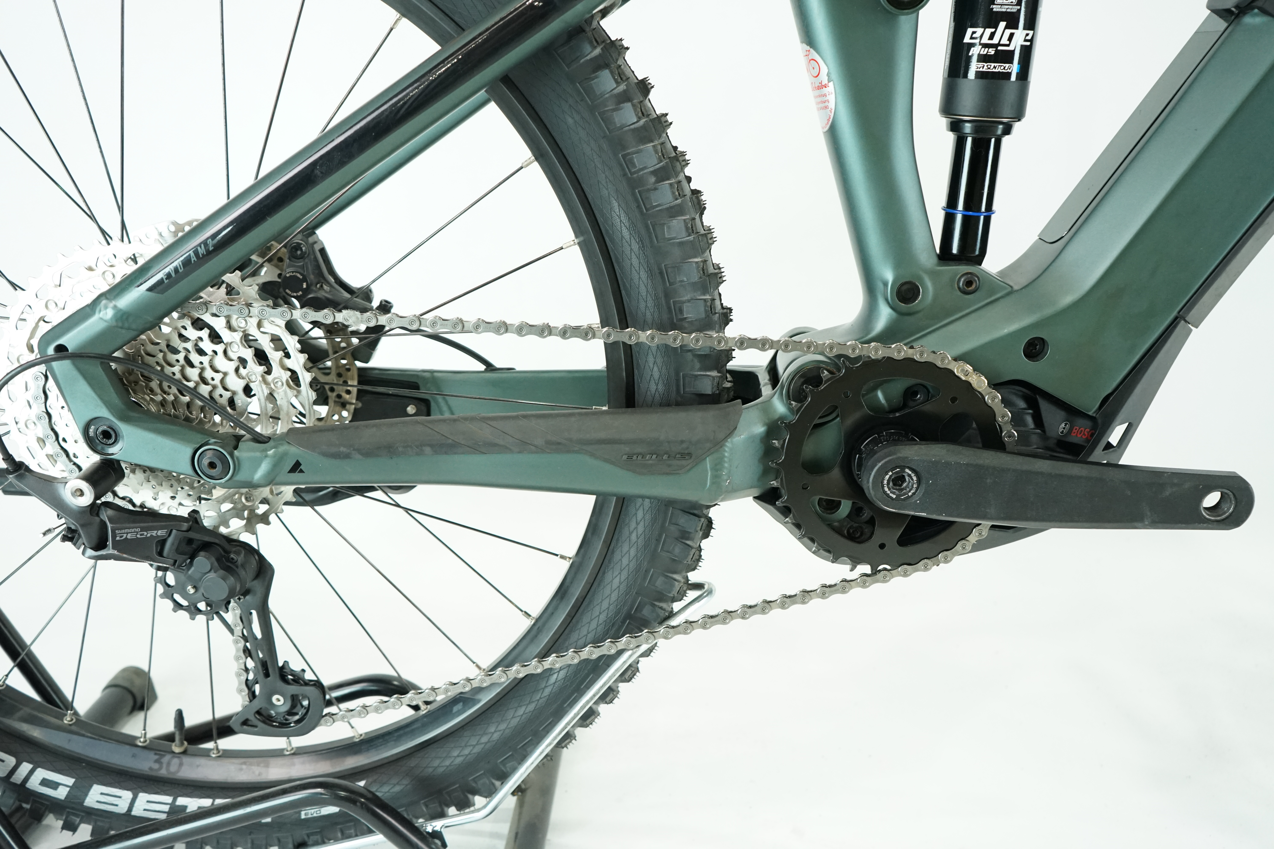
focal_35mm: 29
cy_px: 424
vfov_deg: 45.0
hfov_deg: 63.7
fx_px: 1026
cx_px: 637
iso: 2500
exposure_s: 1/200
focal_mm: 29
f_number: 5
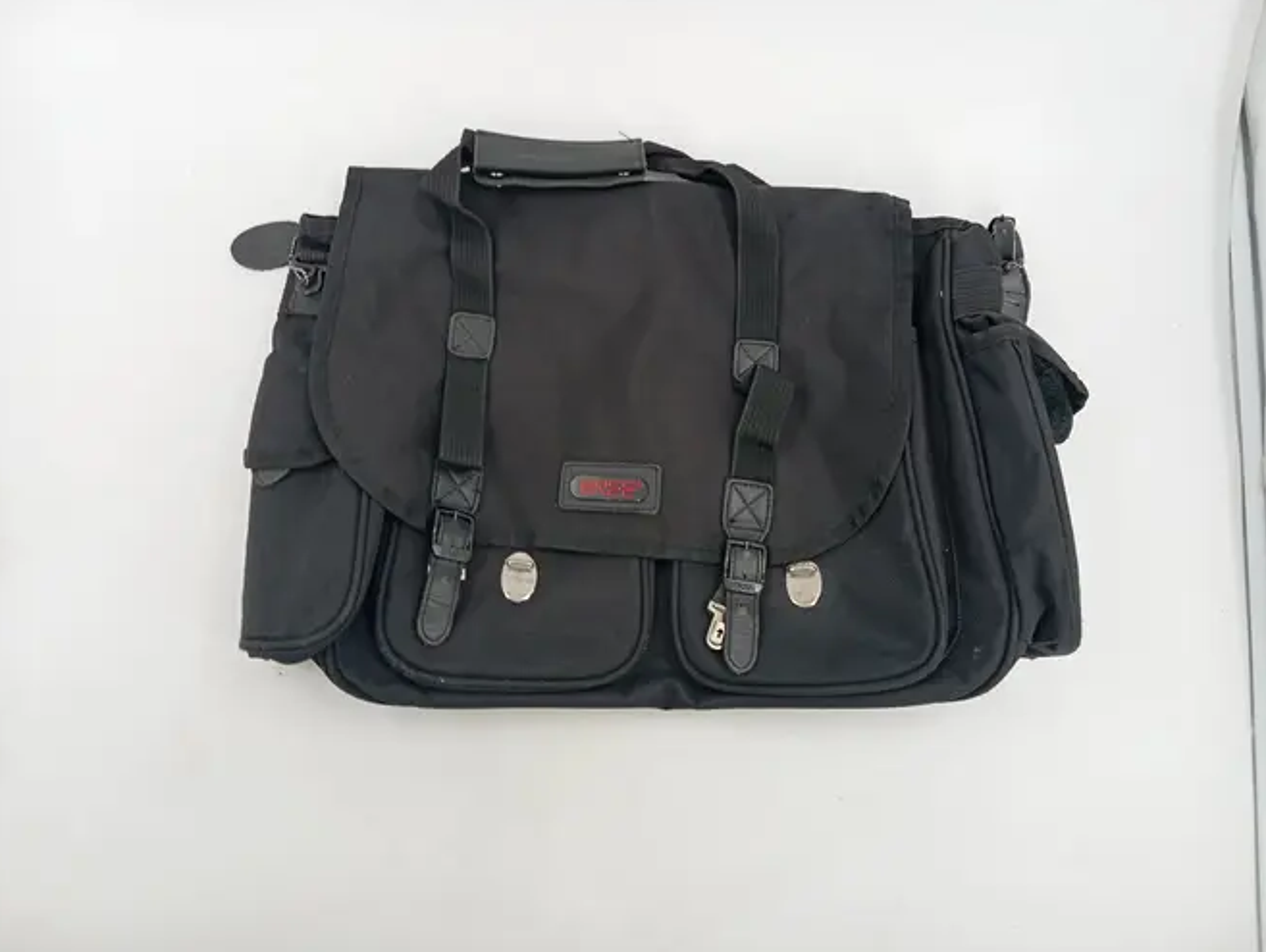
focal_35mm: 29
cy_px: 468
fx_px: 1062
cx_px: 634
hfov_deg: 61.6
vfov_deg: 48.3
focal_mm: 4.22
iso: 60
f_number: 1.8
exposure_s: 1/50
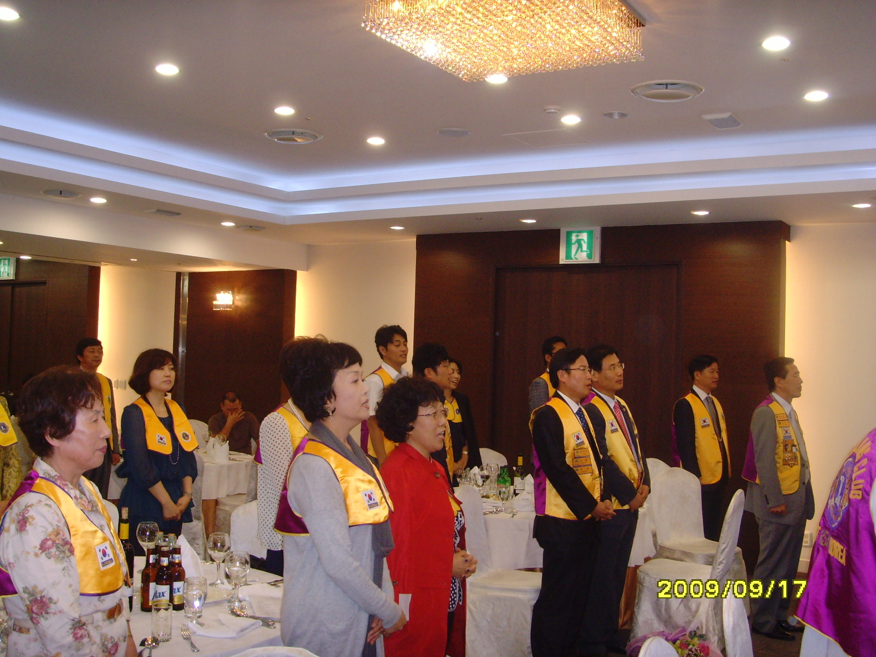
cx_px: 438
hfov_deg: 47.9
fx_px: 987
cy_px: 328
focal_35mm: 39
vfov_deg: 36.8
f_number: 3.5
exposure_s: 1/45
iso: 200
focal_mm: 6.6
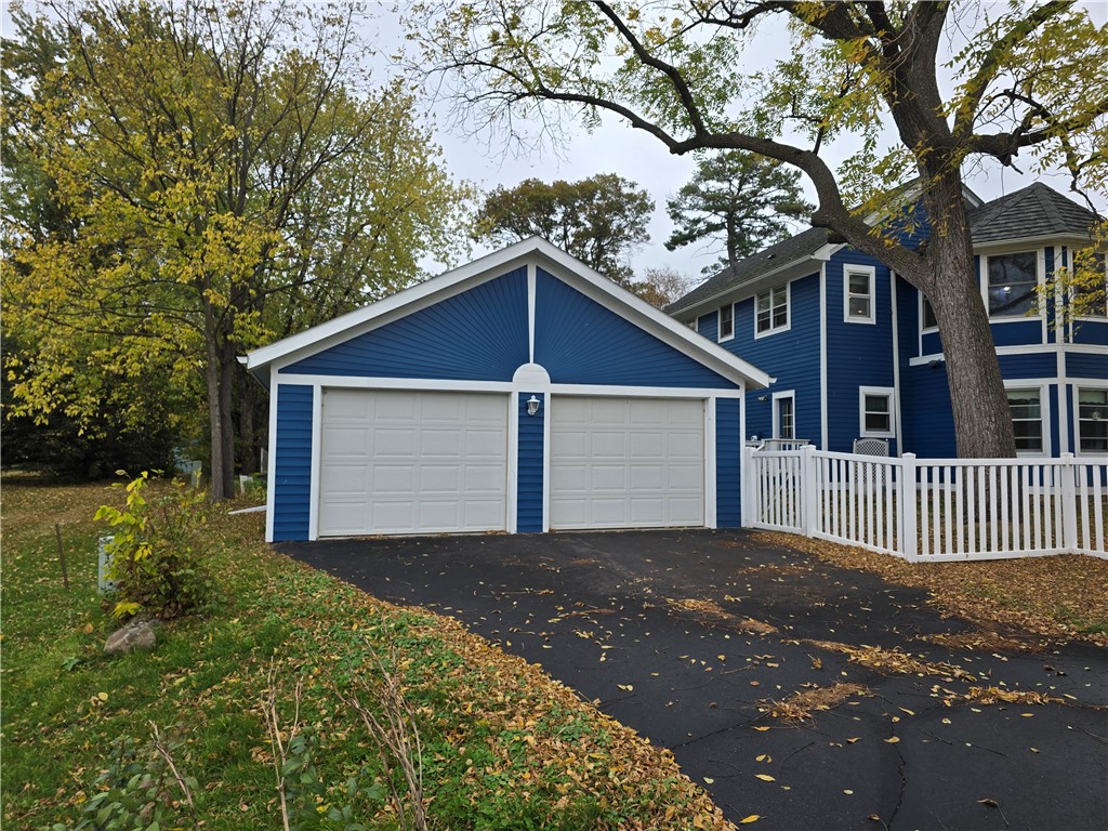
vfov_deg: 58.9
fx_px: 736
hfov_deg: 73.9
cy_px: 416
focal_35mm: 23
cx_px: 554
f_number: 1.7
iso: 25
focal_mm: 6.3
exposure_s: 1/180
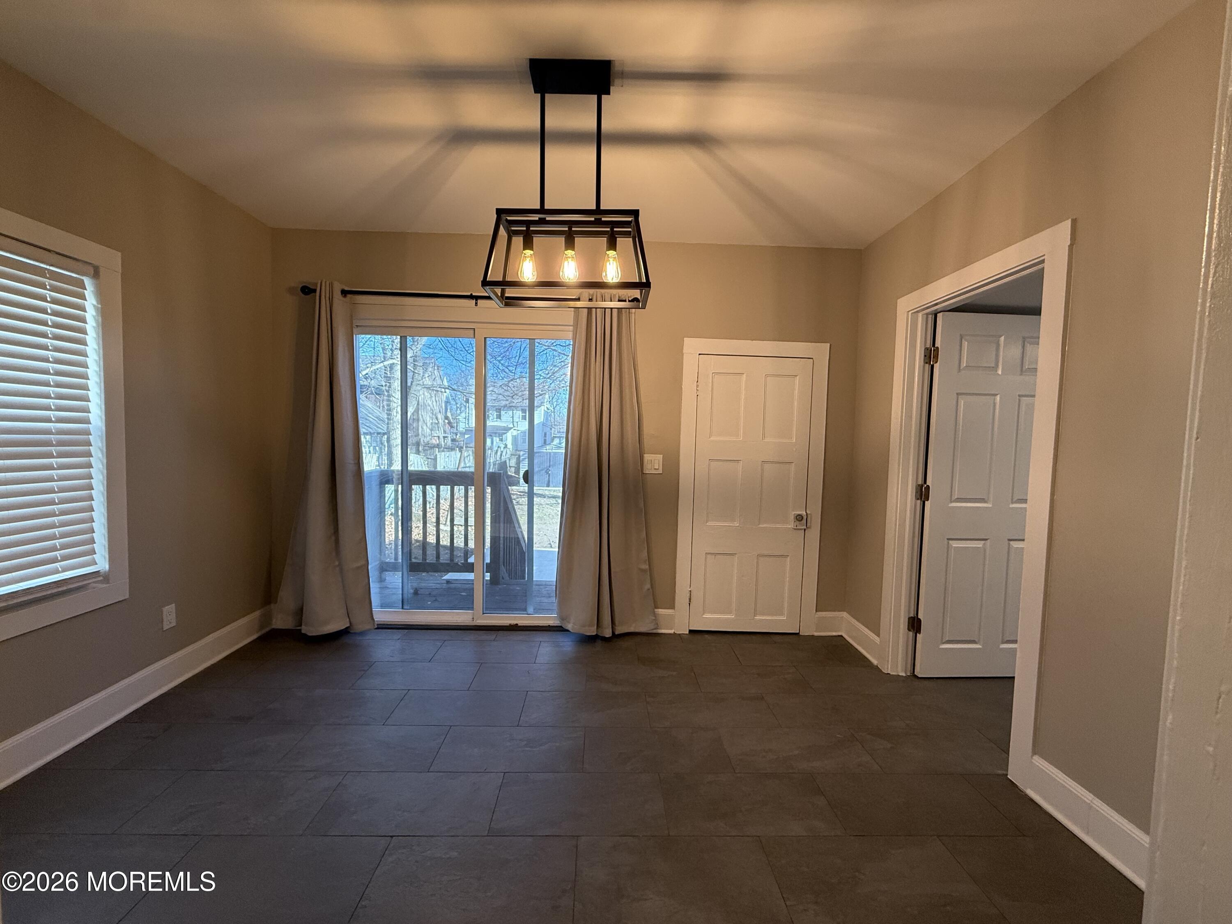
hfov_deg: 102.1
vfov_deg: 85.7
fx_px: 498
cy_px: 462
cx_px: 616
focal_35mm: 14
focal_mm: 2.22
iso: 160
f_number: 2.2
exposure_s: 1/120
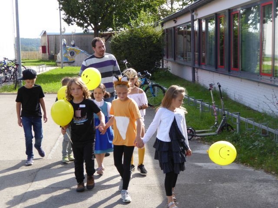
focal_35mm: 60
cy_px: 104
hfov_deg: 32.2
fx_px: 482
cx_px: 139
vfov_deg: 24.4
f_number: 4.2
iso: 125
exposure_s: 1/250
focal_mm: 10.3
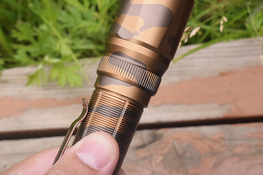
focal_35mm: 107
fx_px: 779
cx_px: 109
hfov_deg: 19.1
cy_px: 63
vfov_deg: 12.8
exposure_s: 1/640
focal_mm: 55
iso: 3200
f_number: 13
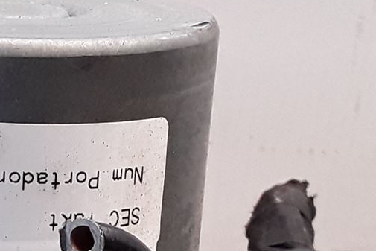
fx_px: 1233
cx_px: 25
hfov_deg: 17.1
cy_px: 432
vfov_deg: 11.0
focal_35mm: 118
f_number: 1.9
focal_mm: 2.91
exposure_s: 1/100
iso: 100
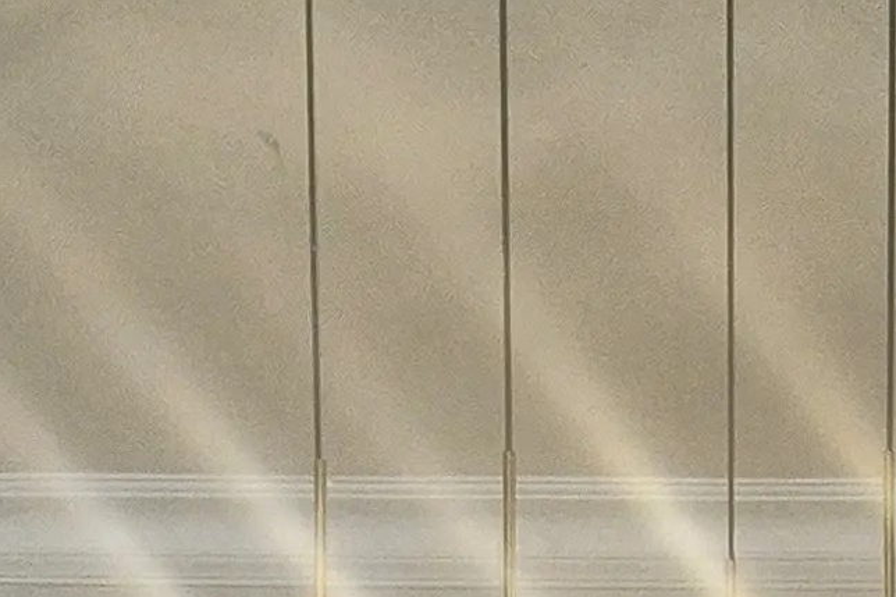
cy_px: 1607
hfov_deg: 23.6
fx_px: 2090
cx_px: 800
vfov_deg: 11.8
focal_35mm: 84
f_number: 2.2
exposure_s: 1/60
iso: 640
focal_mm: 2.2
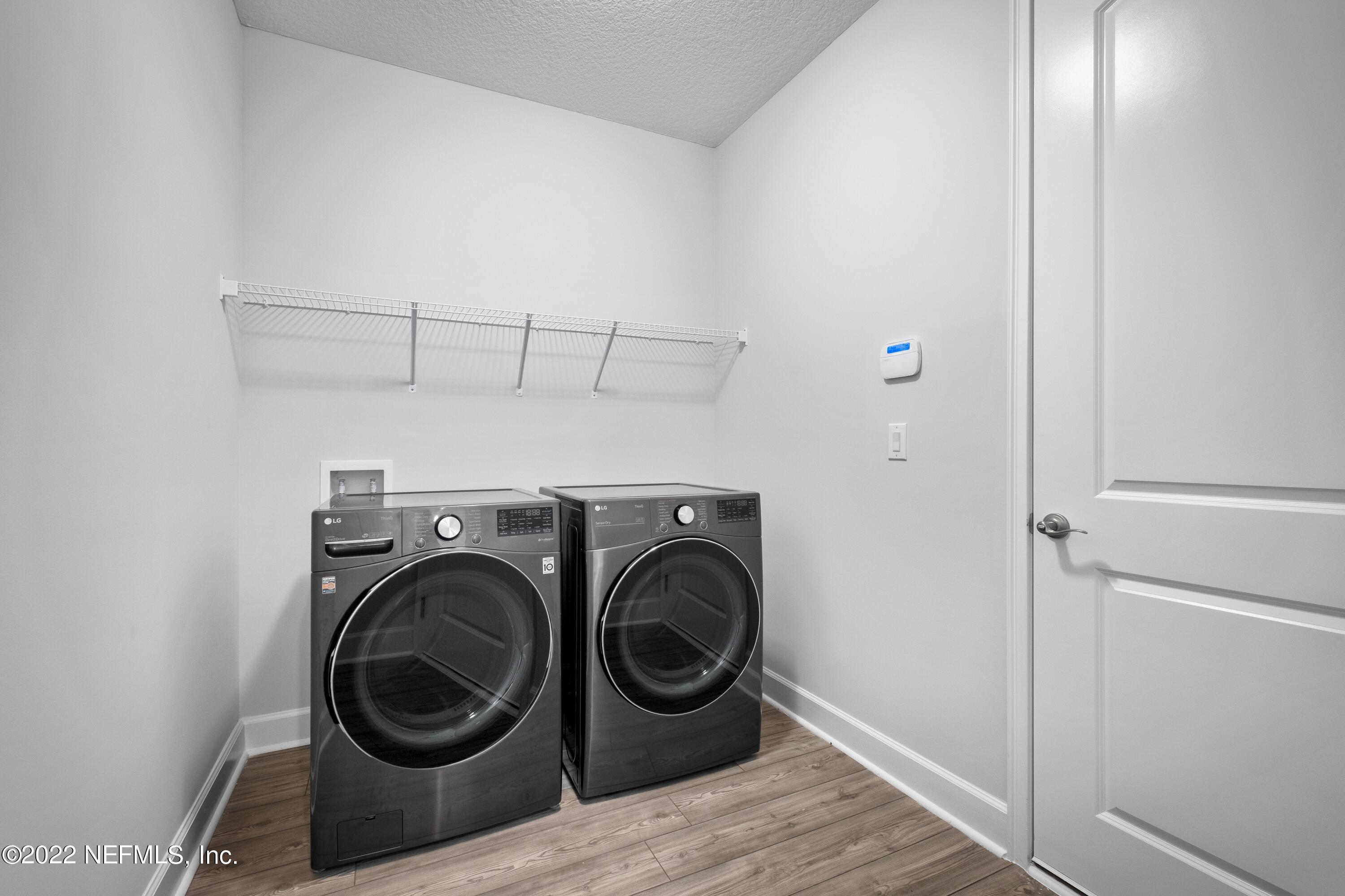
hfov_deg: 100.4
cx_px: 672
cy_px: 448
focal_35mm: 15
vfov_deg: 77.3
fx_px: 560
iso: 320
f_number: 8
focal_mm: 10
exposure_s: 1.3
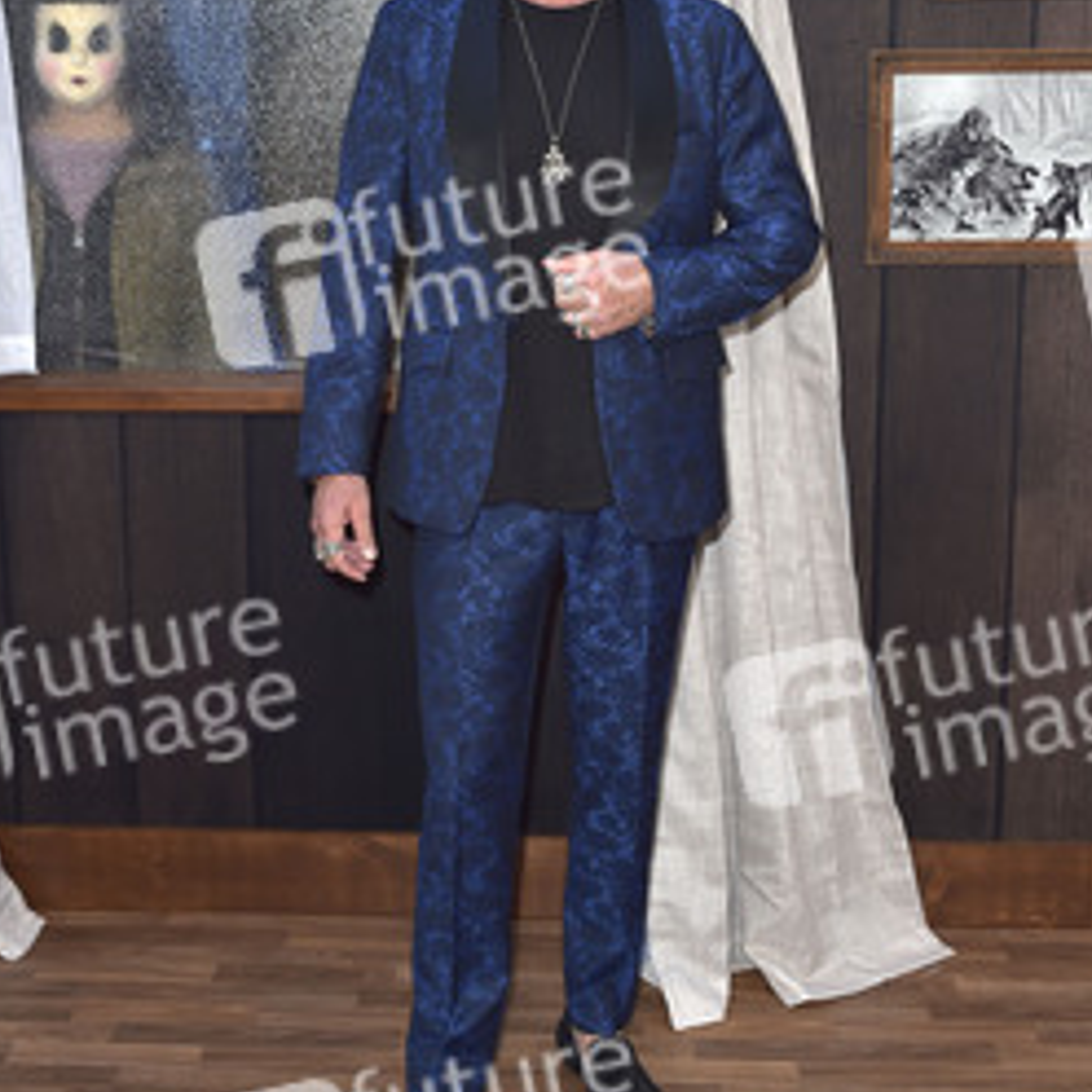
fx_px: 1713
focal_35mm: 48
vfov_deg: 35.3
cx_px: 553
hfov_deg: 35.4
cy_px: 484
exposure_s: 1/250
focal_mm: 35
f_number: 6.3
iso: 400
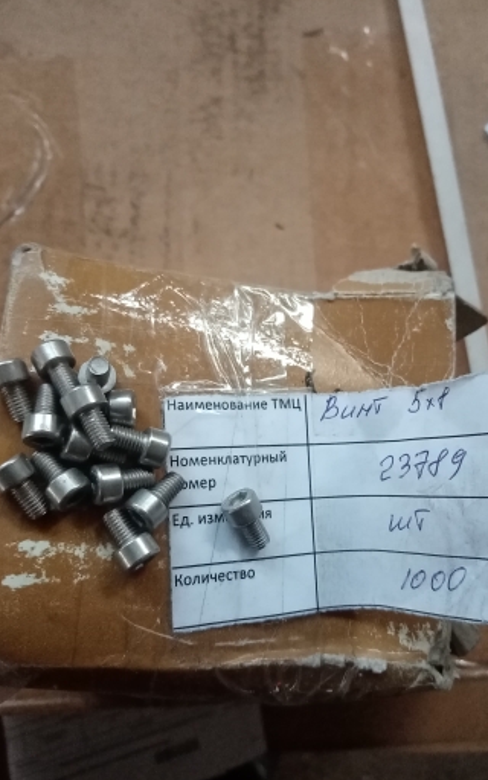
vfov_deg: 66.5
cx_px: 279
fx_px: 596
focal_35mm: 28
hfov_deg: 44.4
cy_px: 388
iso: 968
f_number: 1.8
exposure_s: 1/20
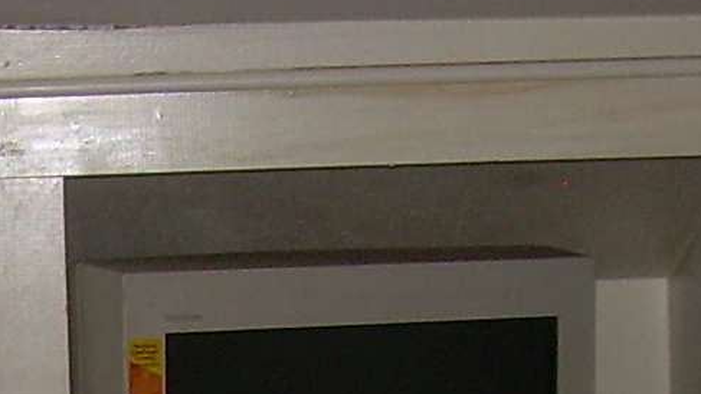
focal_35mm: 193
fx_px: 3588
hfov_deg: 11.0
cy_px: 719
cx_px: -73
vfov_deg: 6.2
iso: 50
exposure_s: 1/60
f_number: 2.8
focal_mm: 6.3
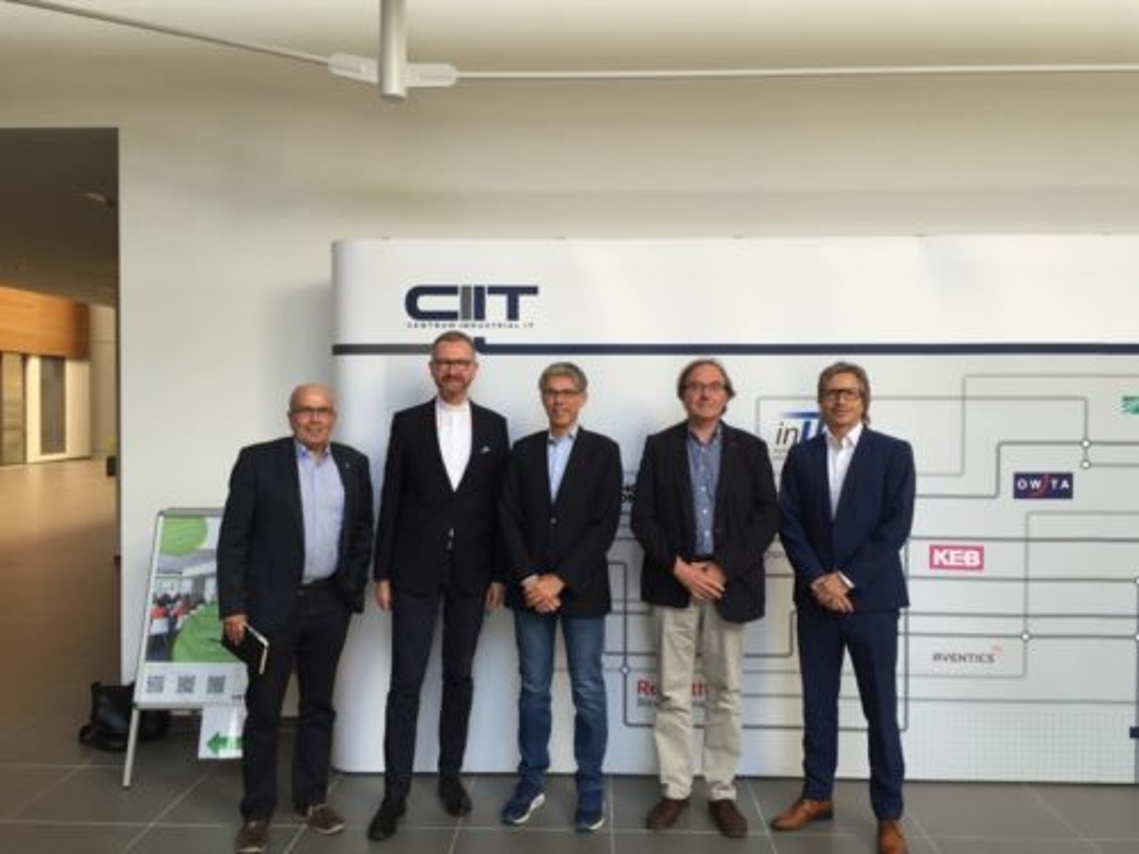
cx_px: 570
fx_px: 954
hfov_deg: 61.7
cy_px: 427
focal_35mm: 29
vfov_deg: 48.2
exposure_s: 1/100
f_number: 2.2
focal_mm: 4.15
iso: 50
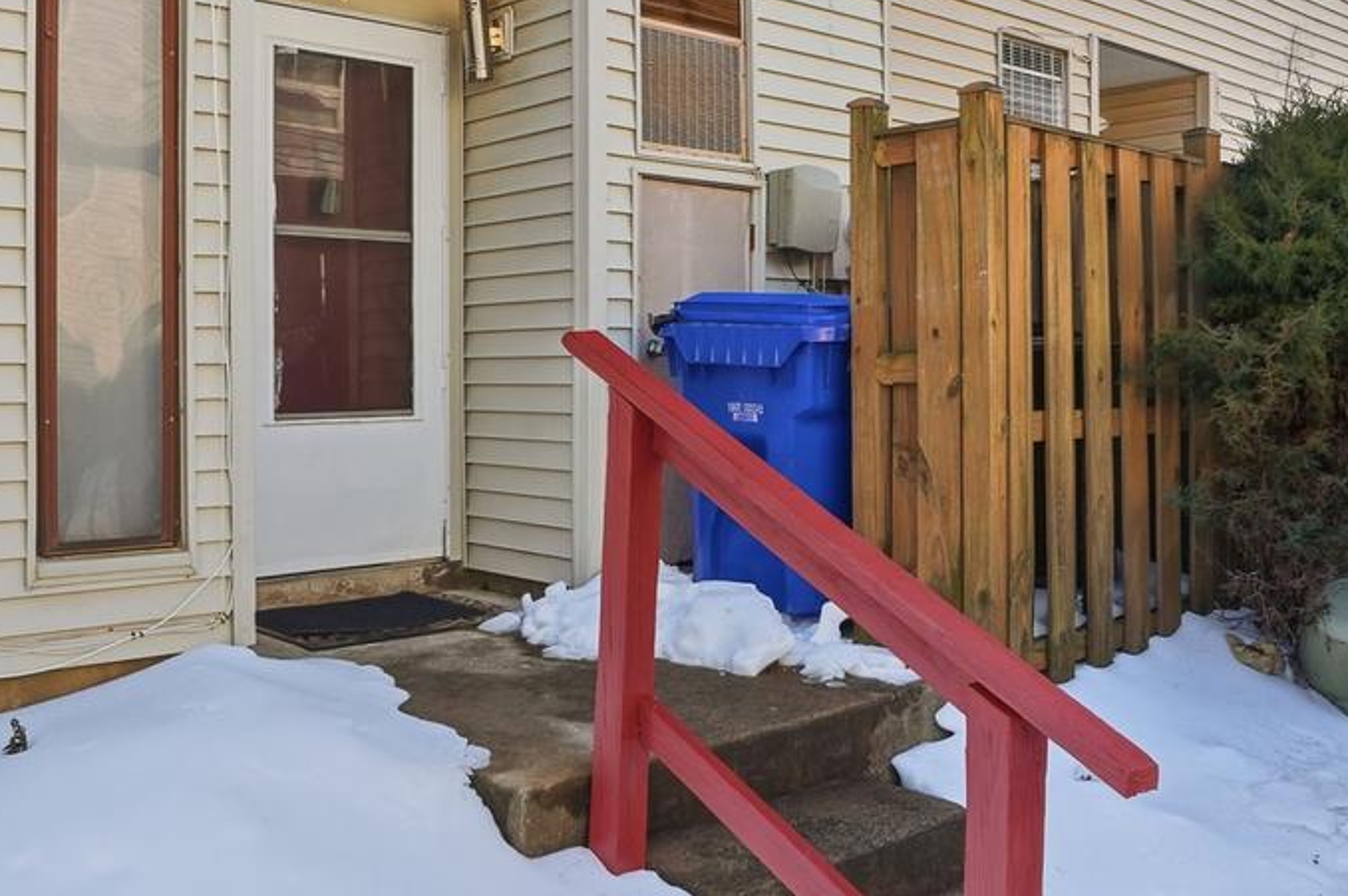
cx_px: 463
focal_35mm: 34
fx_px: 1272
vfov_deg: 38.7
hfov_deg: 54.8
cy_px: 355
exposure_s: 1/1600
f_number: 8
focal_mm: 16
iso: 400
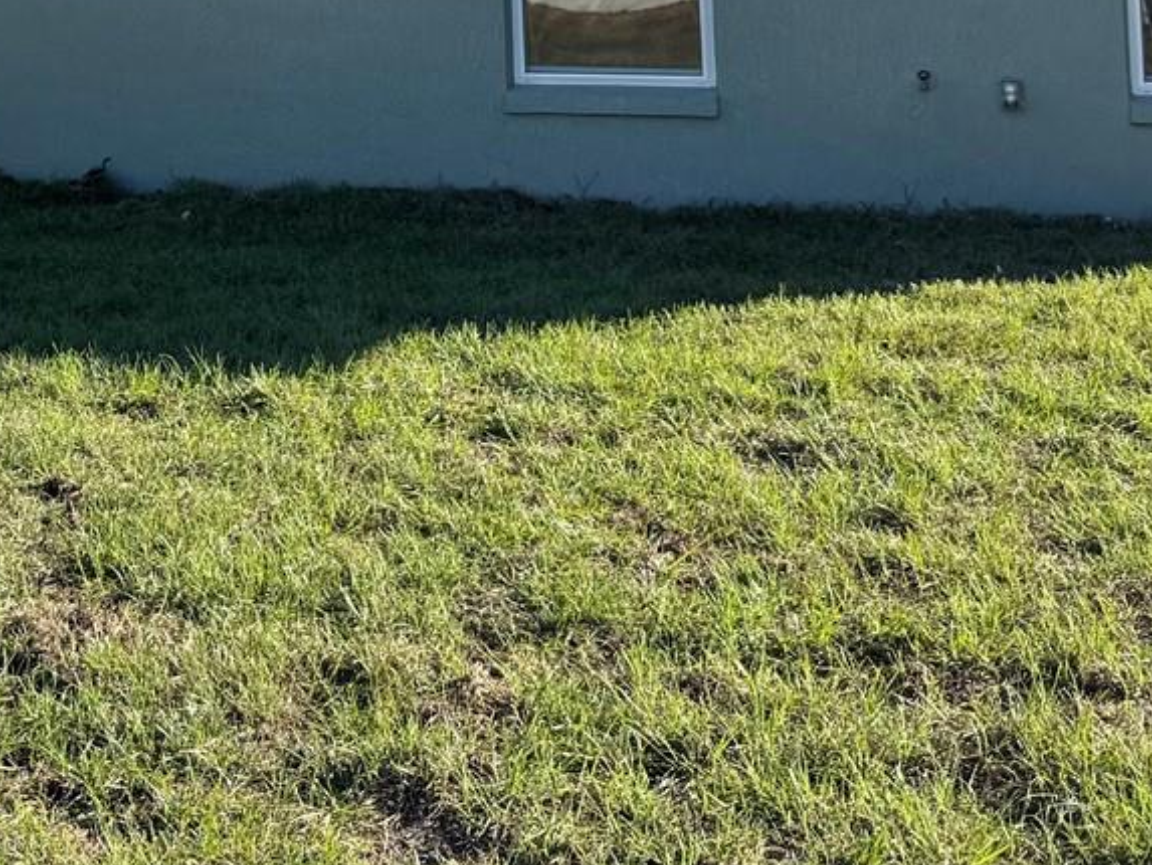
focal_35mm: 67
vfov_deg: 20.2
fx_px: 2230
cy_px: -233
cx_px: 133
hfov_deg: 28.0
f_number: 1.78
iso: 80
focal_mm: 6.76
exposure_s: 1/2959
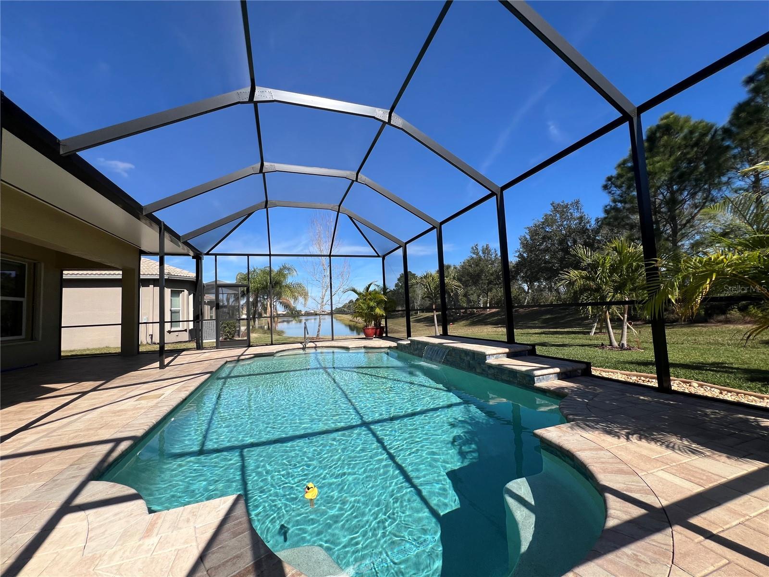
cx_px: 384
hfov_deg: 106.2
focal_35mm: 13
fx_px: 289
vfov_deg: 89.9
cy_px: 288
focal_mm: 1.57
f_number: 1.8
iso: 32
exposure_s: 1/1130
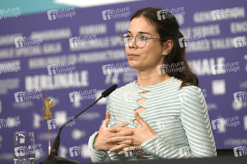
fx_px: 1131
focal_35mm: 165
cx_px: 124
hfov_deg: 12.5
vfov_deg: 8.3
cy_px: 82
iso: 1000
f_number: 3.5
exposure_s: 1/250
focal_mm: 165
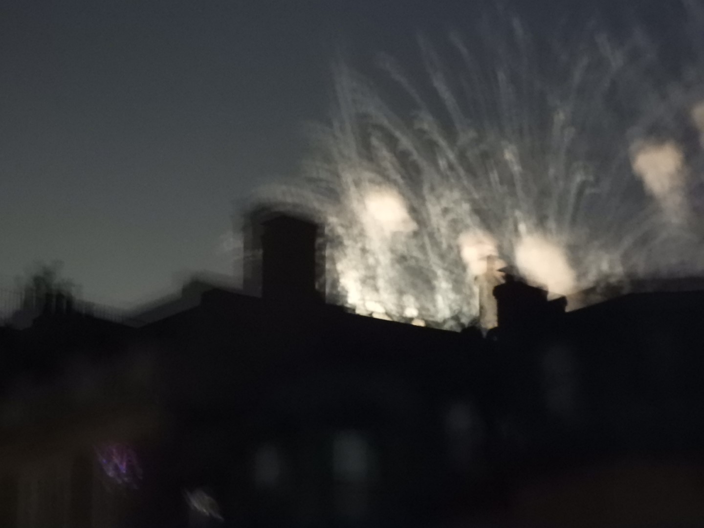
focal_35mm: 125
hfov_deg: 15.8
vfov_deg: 11.9
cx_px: 352
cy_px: 264
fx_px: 2542
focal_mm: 22.4
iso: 1400
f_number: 5
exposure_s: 1
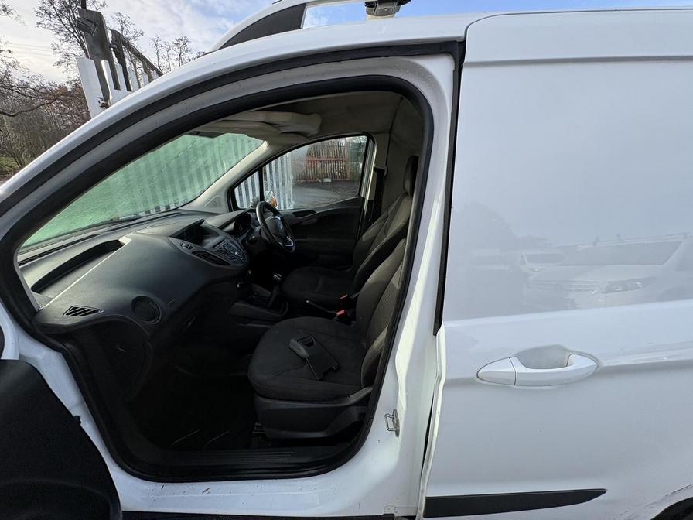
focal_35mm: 14
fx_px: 280
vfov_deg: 85.7
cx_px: 346
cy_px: 260
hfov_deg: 102.1
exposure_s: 1/341
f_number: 2.2
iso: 50
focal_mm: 2.22
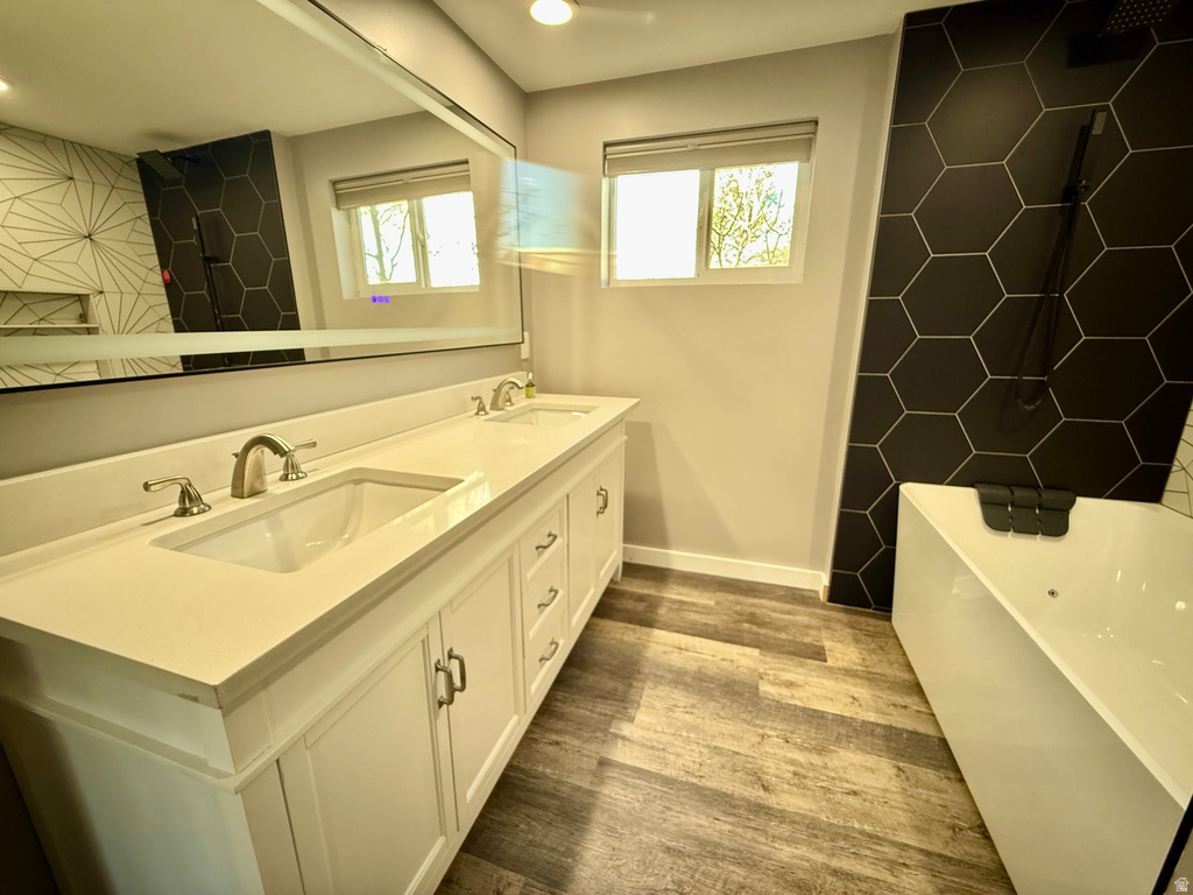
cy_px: 448
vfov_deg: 85.7
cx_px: 596
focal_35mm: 14
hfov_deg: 102.1
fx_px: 482
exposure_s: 1/60
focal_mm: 2.22
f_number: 2.2
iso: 640
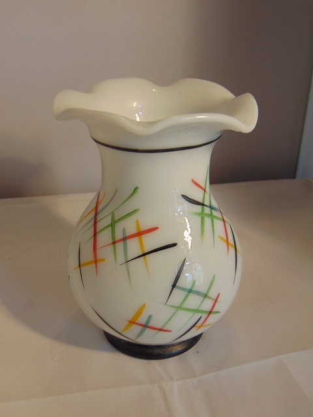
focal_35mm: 39
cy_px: 208
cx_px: 156
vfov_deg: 47.9
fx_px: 470
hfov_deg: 36.8
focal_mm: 6.9
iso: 80
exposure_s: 1/30
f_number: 3.3
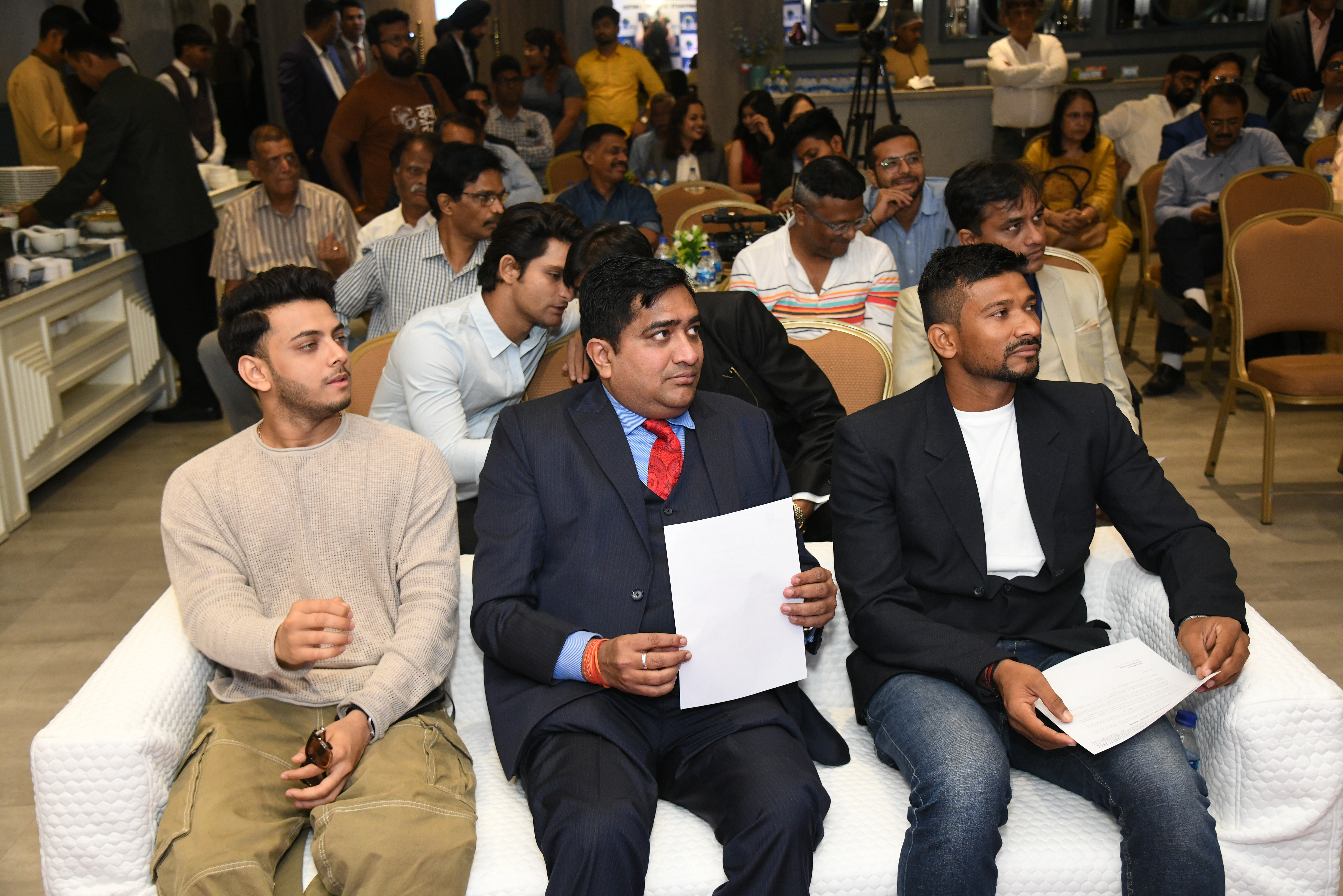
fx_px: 1492
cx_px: 672
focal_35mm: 40
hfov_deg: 48.5
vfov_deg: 33.4
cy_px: 448
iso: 2000
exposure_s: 1/160
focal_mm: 40
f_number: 5
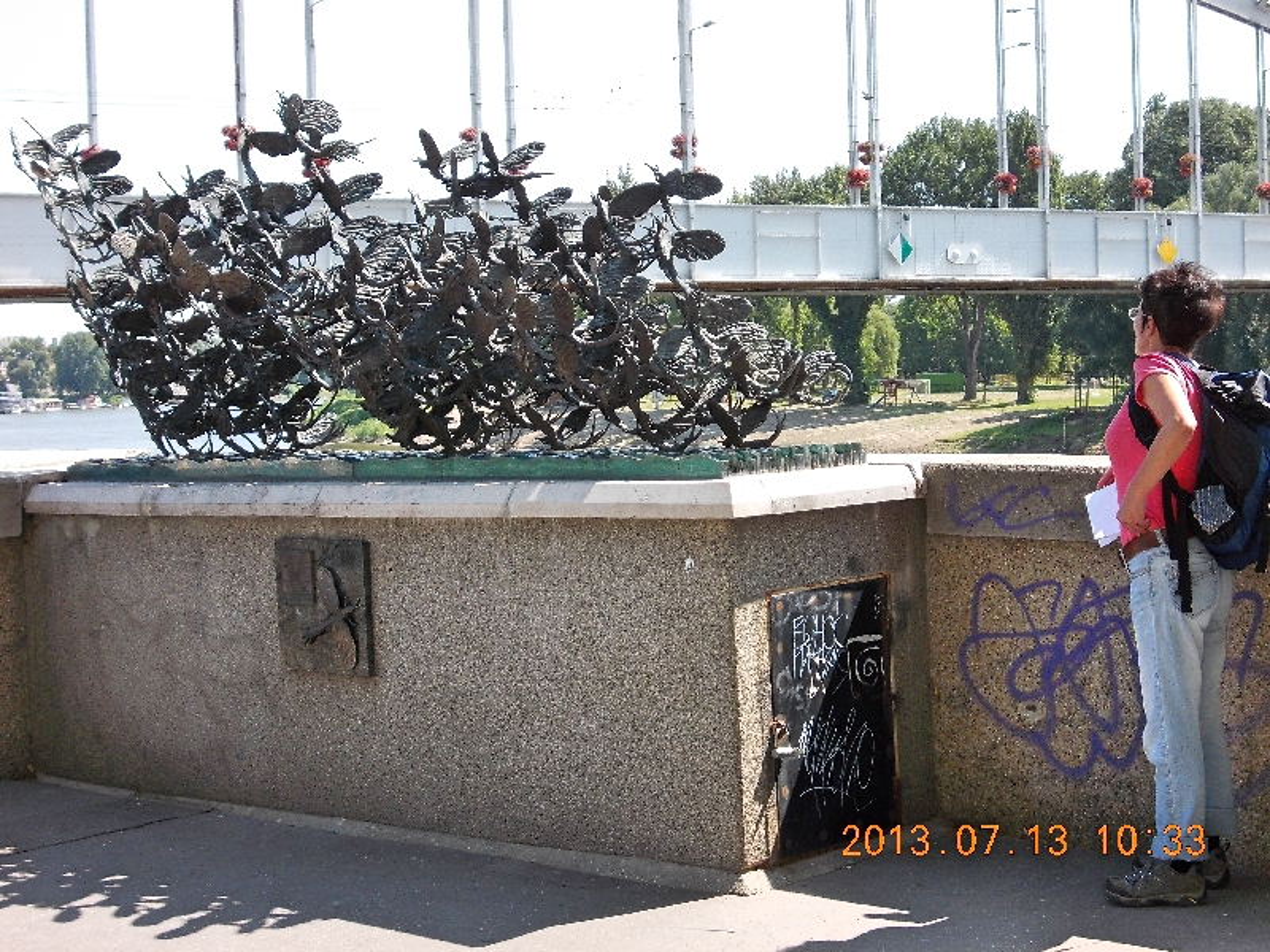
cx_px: 635
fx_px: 2605
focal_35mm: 71
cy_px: 476
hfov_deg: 27.4
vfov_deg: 20.7
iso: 80
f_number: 4.3
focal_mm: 10
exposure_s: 1/200
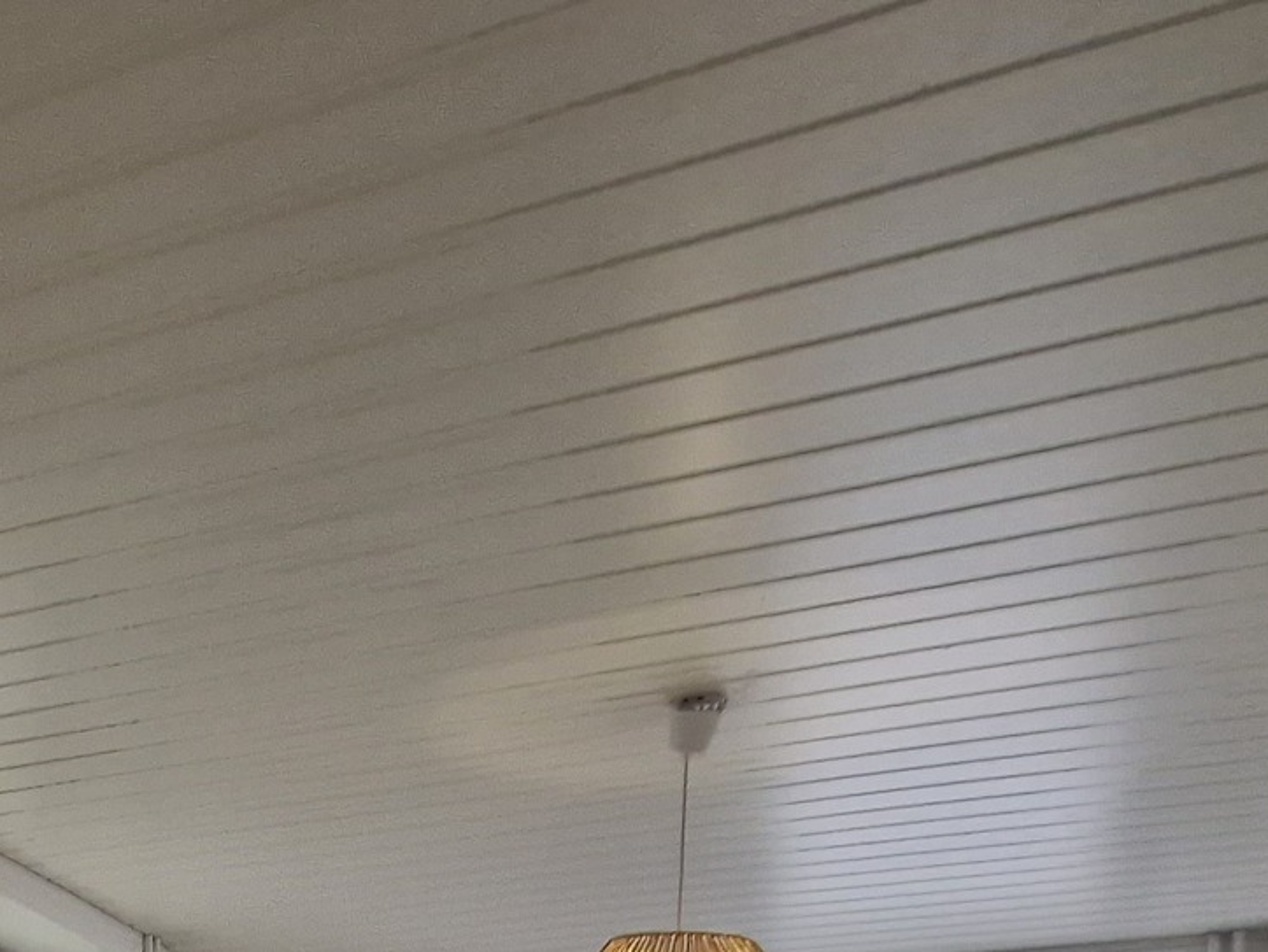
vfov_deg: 24.5
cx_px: -172
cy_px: 1431
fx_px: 1686
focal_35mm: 46
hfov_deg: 34.7
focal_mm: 2.2
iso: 100
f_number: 2.2
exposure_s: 1/50
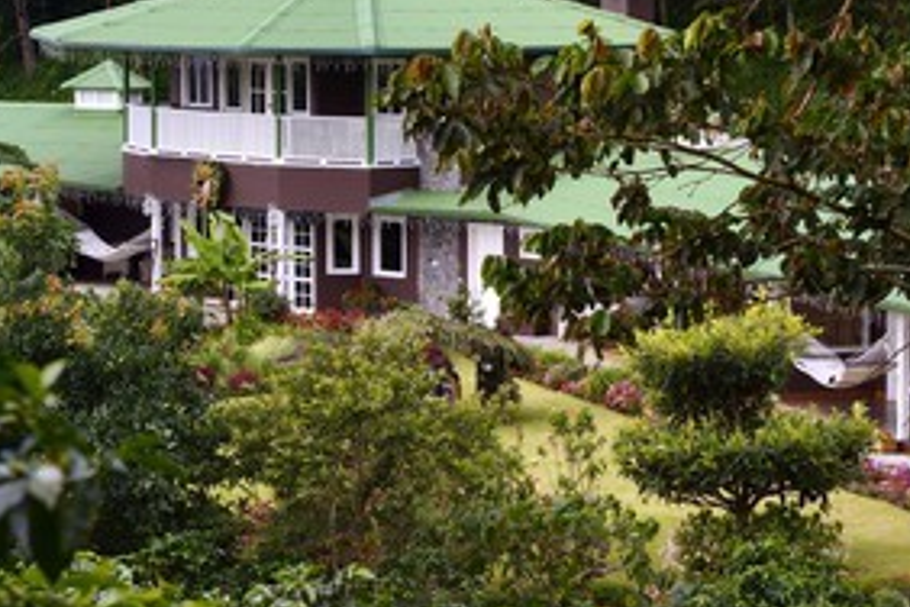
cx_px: 662
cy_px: 310
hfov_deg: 12.5
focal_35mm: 164
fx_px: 4145
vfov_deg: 8.4
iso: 400
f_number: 10
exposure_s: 1/160
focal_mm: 110
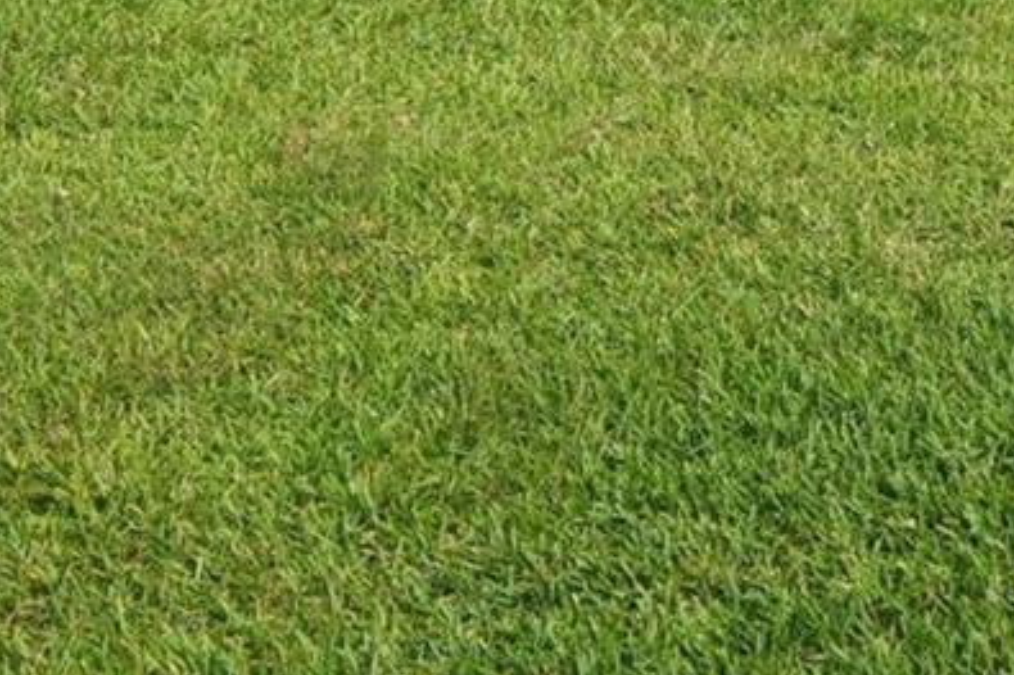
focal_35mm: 77
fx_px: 2168
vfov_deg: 14.9
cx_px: 1663
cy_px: -624
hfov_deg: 20.8
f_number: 8
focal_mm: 12.6
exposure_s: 1/1250
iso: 400
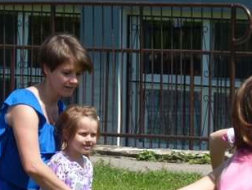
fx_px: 3135
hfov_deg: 4.6
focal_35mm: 430
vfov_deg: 3.5
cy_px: 197
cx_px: 74
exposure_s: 1/800
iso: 100
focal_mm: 36.7
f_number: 4
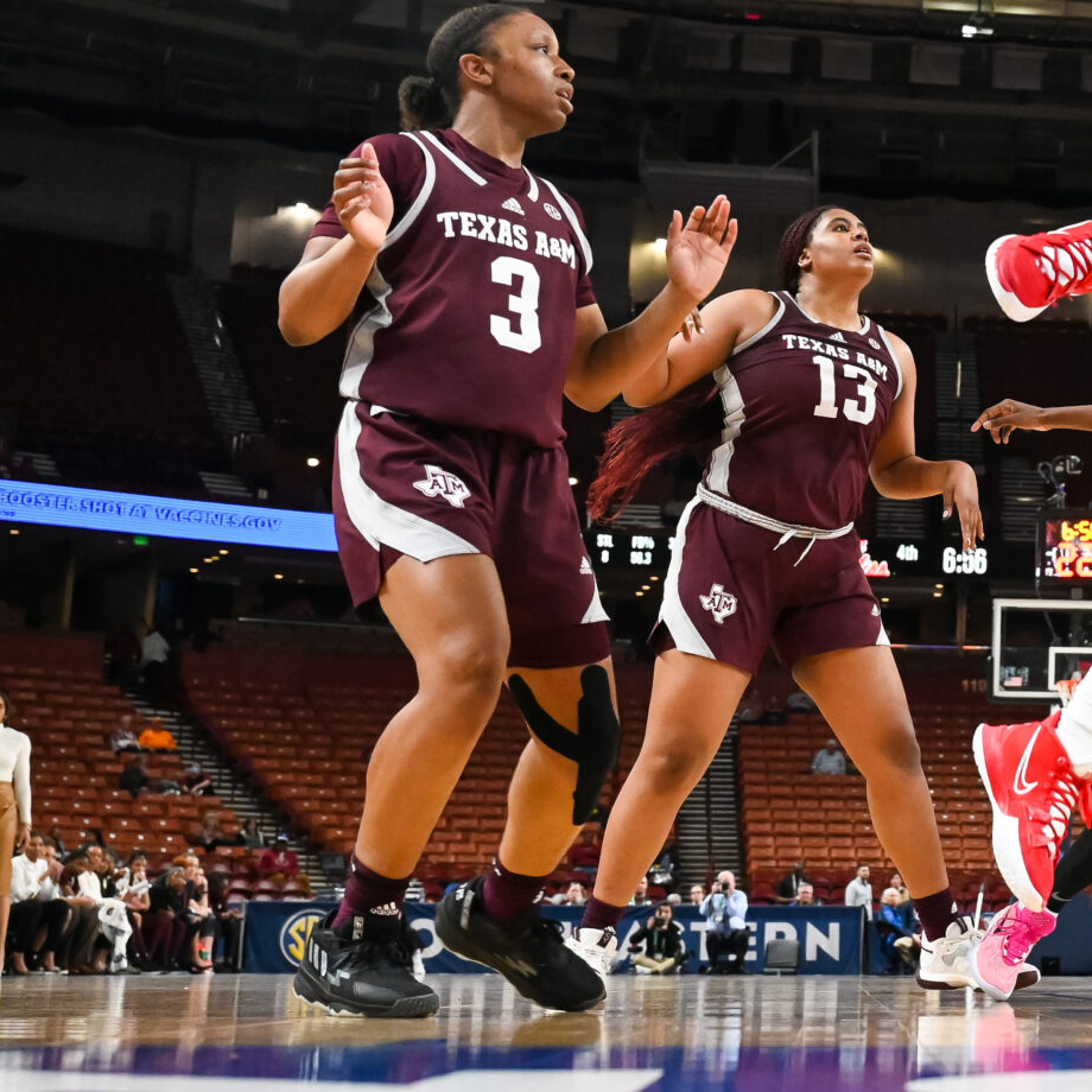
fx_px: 2784
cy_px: 341
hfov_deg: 20.6
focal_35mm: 78
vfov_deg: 22.1
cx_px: 1338
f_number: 4
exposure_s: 1/1250
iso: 5000
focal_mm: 33
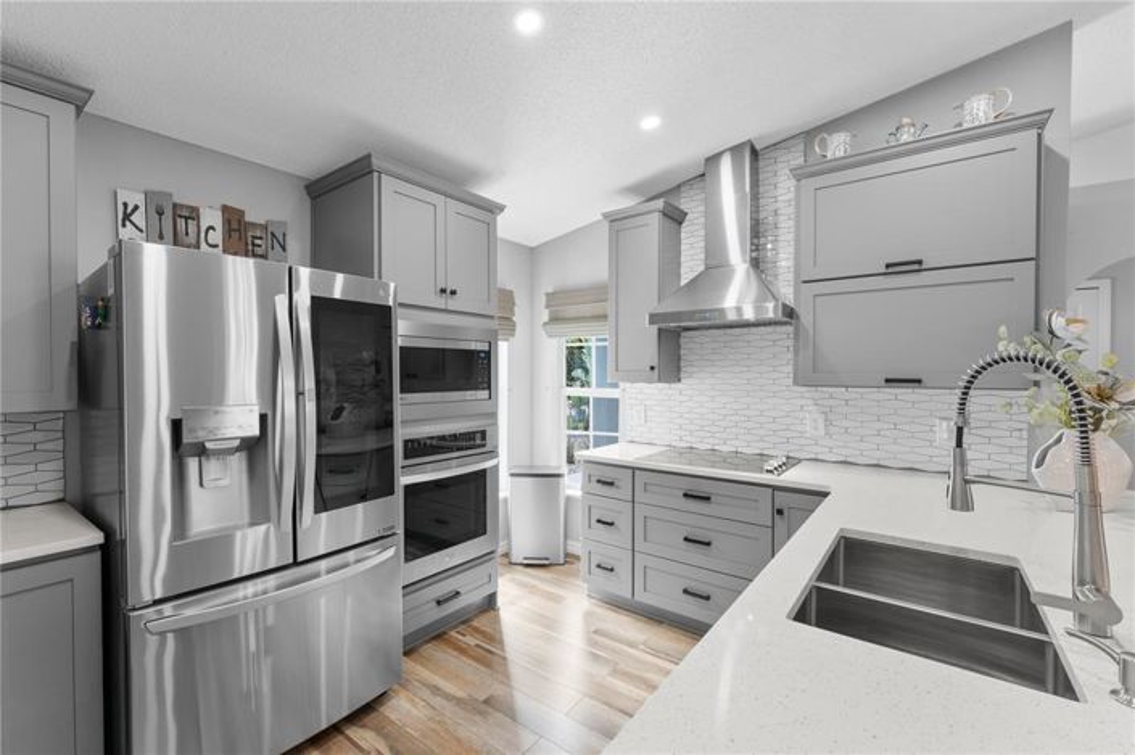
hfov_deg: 104.3
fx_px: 441
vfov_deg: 81.1
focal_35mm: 14
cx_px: 568
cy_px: 378
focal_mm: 14
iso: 400
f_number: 7.1
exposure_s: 1/5
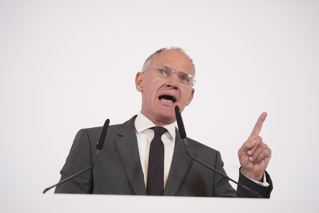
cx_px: 160
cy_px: 106
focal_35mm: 88
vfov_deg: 15.5
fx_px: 780
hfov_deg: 23.1
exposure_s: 1/250
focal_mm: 88
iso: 5000
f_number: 4.5
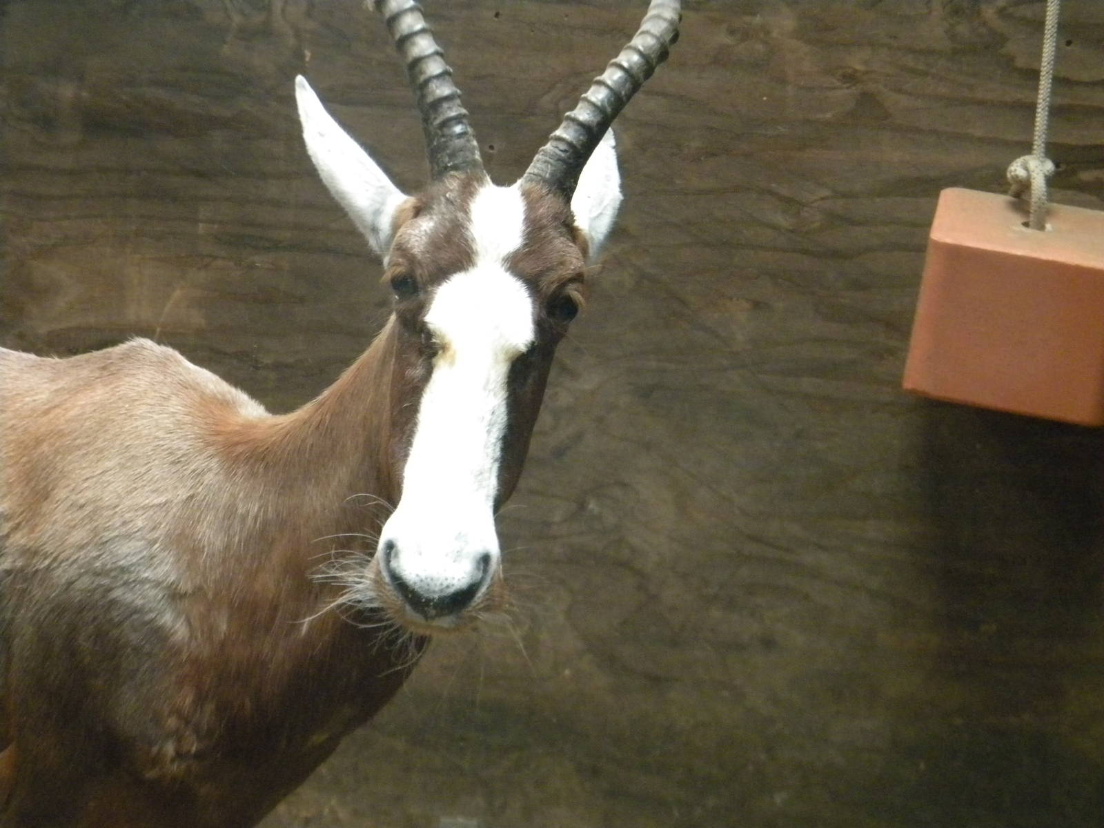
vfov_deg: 14.1
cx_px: 552
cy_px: 414
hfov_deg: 18.7
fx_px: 3349
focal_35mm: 105
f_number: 4.7
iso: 800
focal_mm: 19
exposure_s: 1/86
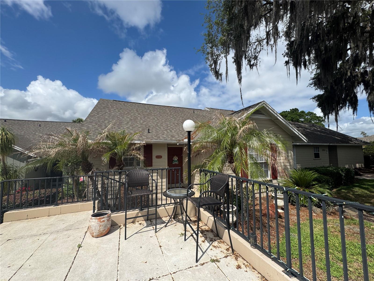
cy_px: 140
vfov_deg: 85.7
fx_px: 151
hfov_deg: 102.1
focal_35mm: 14
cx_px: 187
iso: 50
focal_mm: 2.22
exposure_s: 1/2415
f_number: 2.2
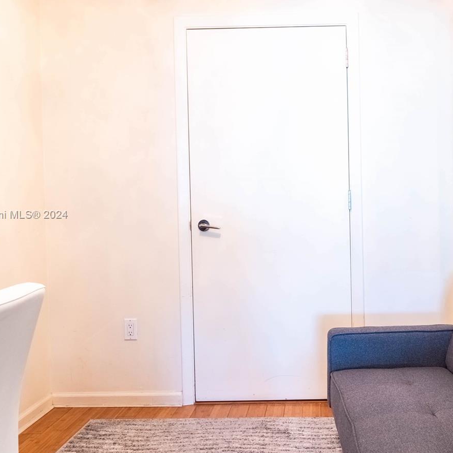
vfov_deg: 44.9
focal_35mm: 37
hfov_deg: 44.1
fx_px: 548
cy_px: 215
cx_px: 314
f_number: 8
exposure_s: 1/250
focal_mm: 24
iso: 800
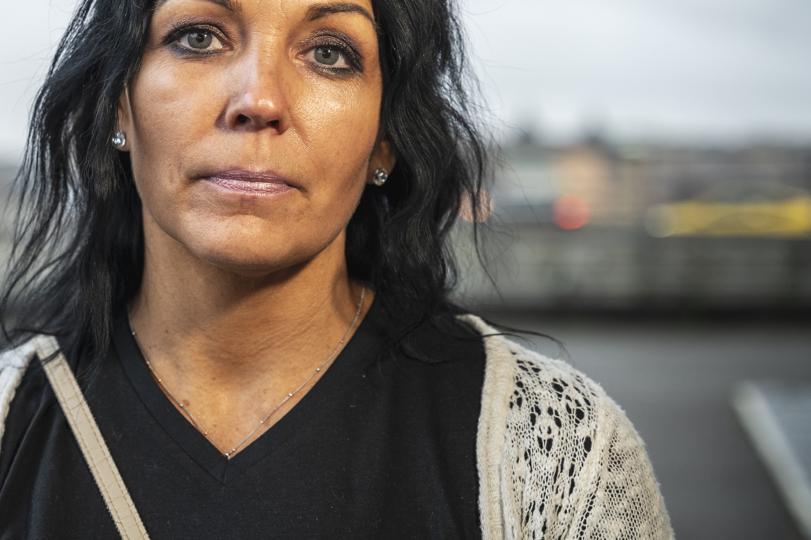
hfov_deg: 19.2
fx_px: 2364
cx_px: 147
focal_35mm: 105
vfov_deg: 13.0
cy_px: 185
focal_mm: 62
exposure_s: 1/100
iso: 1000
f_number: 3.2
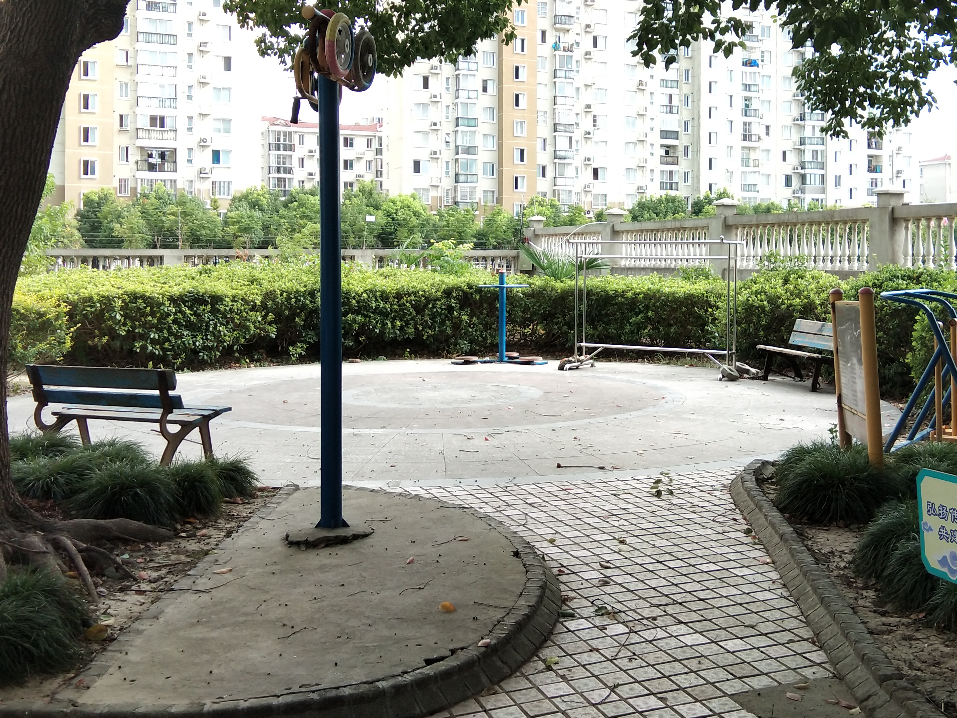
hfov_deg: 41.1
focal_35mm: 46
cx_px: 565
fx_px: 1272
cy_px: 258
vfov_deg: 31.4
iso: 50
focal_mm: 3.69
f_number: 2.2
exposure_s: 1/171
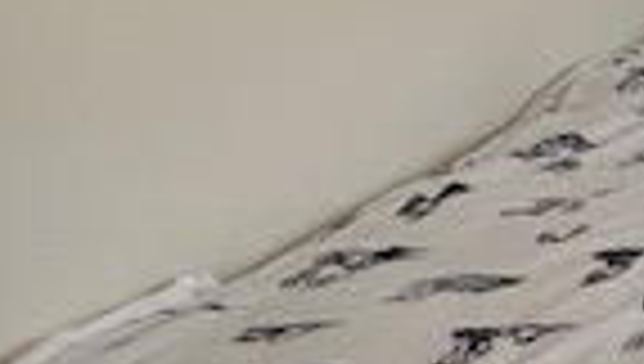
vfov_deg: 13.9
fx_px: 1351
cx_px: 1473
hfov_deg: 15.9
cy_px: -256
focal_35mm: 79
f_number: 1.8
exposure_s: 1/60
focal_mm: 1.57
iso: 320
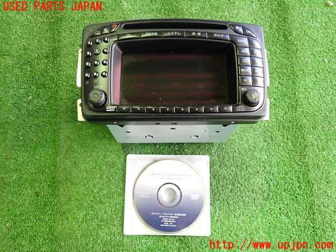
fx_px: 291
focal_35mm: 30
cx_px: 168
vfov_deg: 46.8
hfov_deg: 60.0
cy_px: 126
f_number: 2.3
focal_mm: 5.4
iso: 400
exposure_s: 1/30
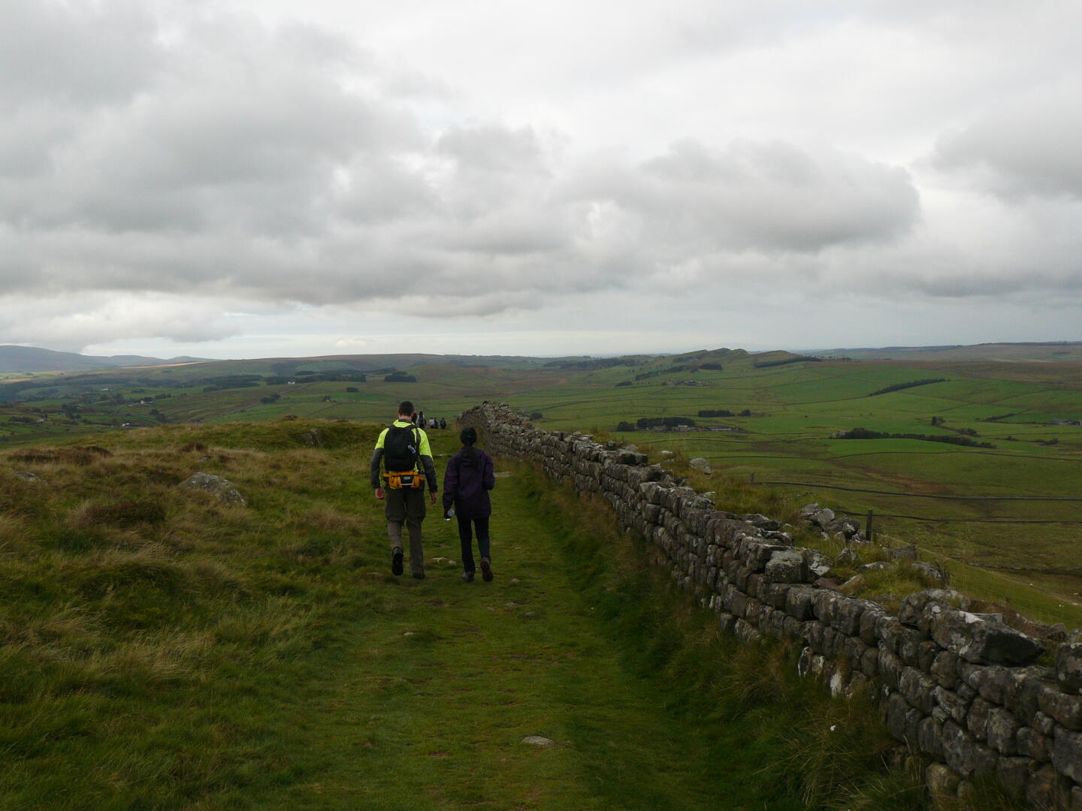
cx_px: 541
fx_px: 1125
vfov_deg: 39.7
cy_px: 406
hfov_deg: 51.4
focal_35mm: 36
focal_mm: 6
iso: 100
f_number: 5
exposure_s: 1/200
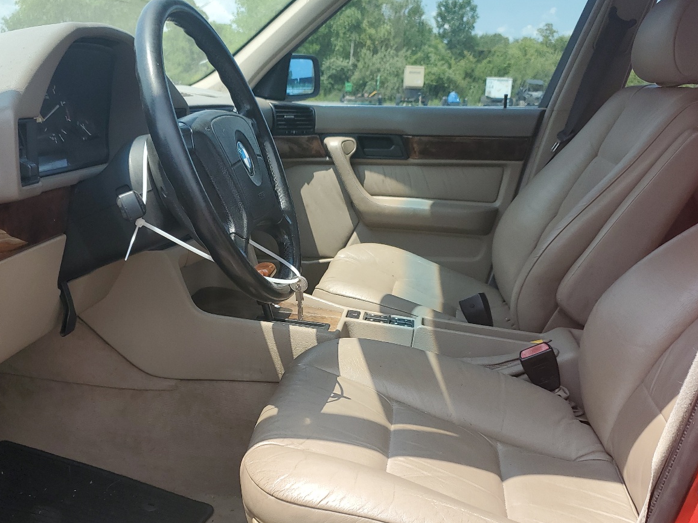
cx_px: 322
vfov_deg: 39.2
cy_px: 350
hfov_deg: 51.3
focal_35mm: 36
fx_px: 726
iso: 50
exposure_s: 1/1250
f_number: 1.5
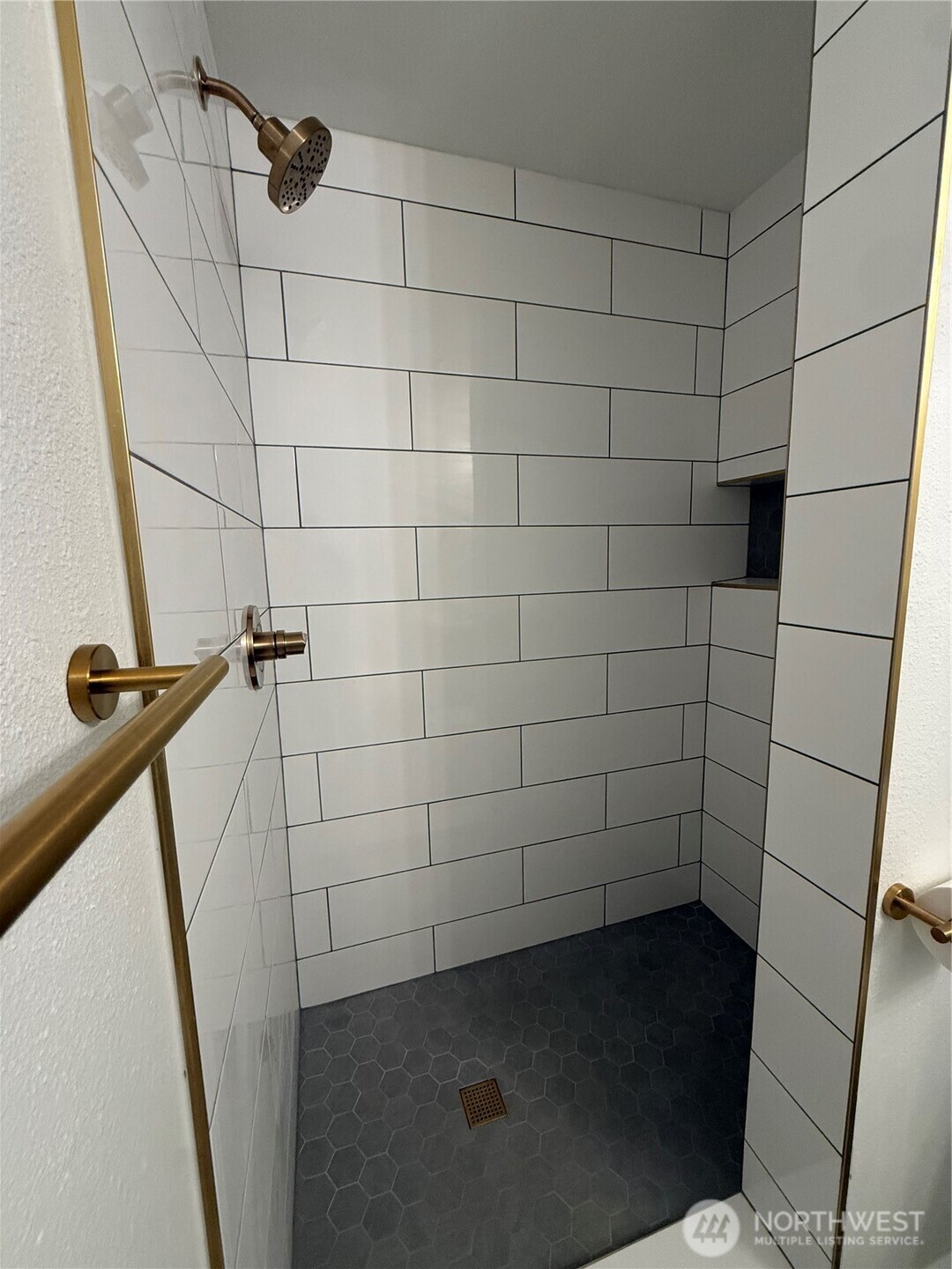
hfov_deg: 85.7
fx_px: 513
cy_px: 634
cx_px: 476
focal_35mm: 14
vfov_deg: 102.1
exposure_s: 1/120
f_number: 2.2
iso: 320
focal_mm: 2.22
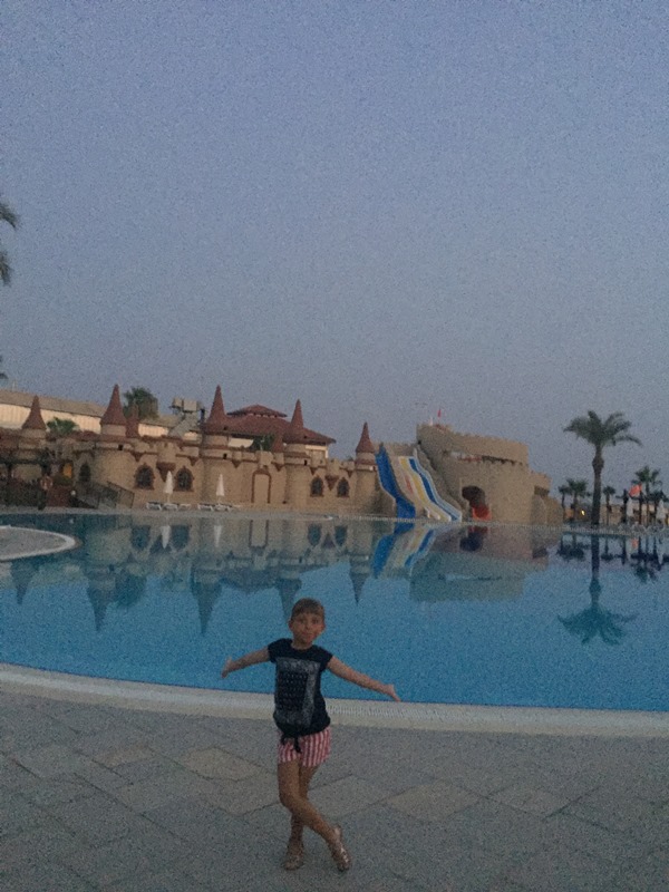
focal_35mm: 29
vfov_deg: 61.7
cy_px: 446
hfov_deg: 48.2
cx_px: 334
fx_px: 747
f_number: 2.2
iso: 800
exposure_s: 1/17
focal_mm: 4.15
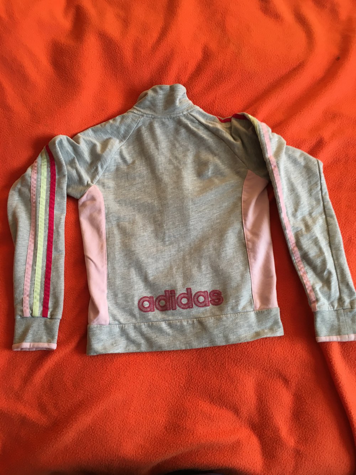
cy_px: 238
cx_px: 178
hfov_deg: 48.2
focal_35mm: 29
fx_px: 398
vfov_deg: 61.7
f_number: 2.2
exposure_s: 1/33
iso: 80
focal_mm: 4.15
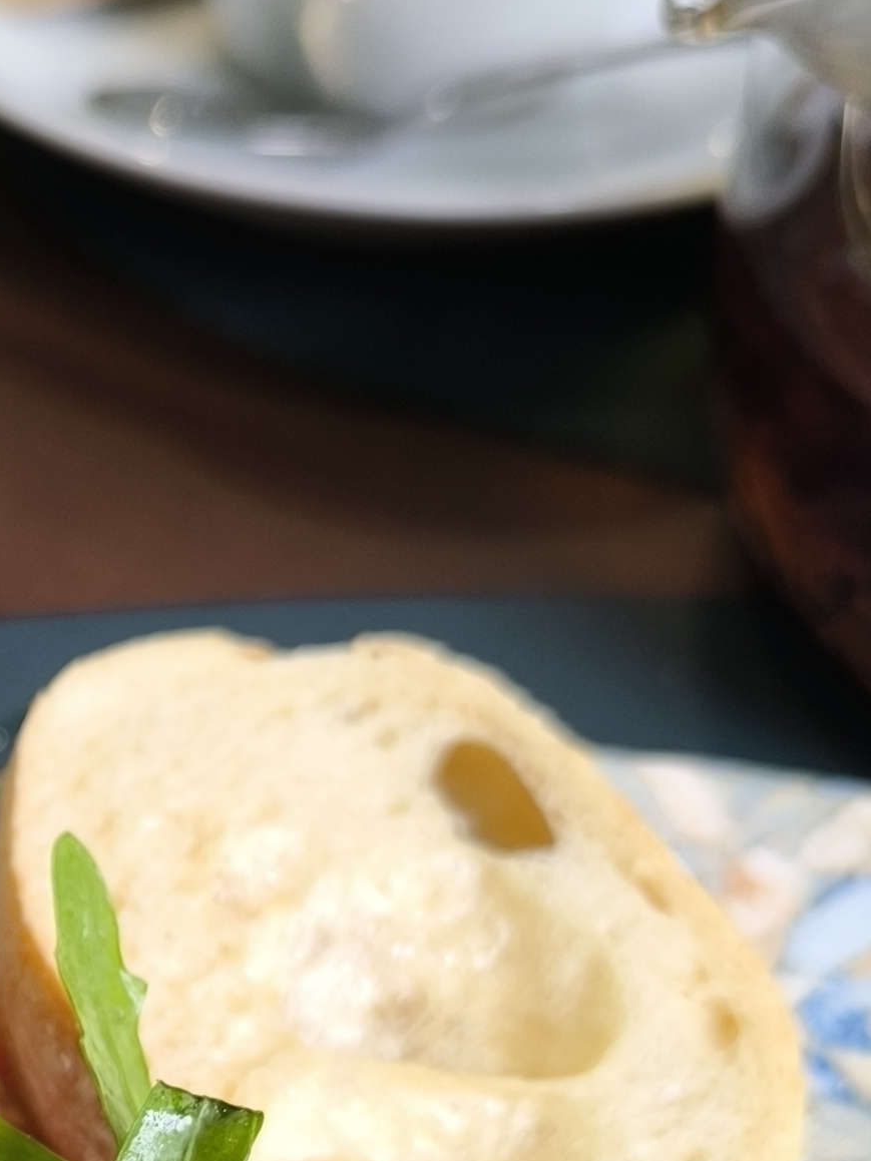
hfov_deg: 17.4
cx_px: -160
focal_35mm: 81
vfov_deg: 23.5
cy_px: 1048
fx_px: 2718
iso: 250
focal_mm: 6.14
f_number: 1.65
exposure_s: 1/100
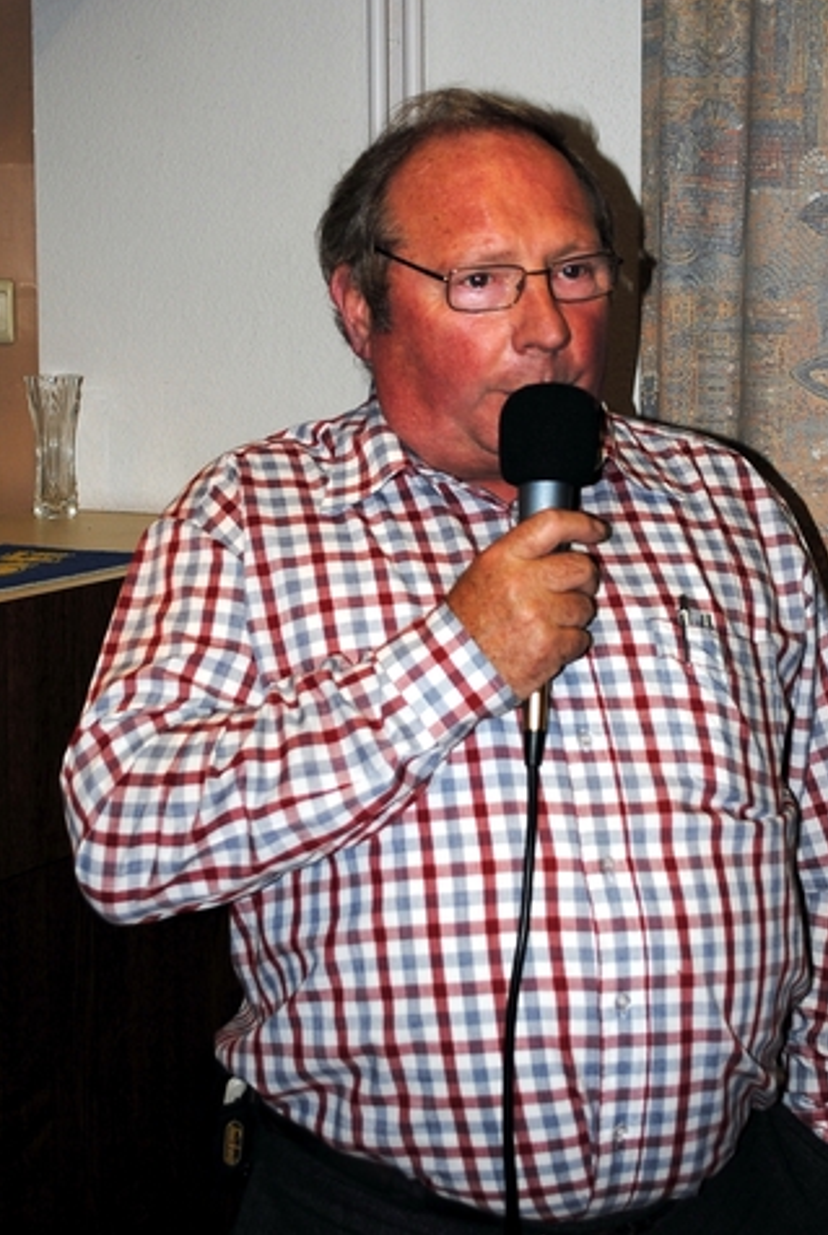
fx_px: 2337
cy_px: 498
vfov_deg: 29.5
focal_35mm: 68
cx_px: 426
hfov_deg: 20.1
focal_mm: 36
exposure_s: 1/60
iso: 200
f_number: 5
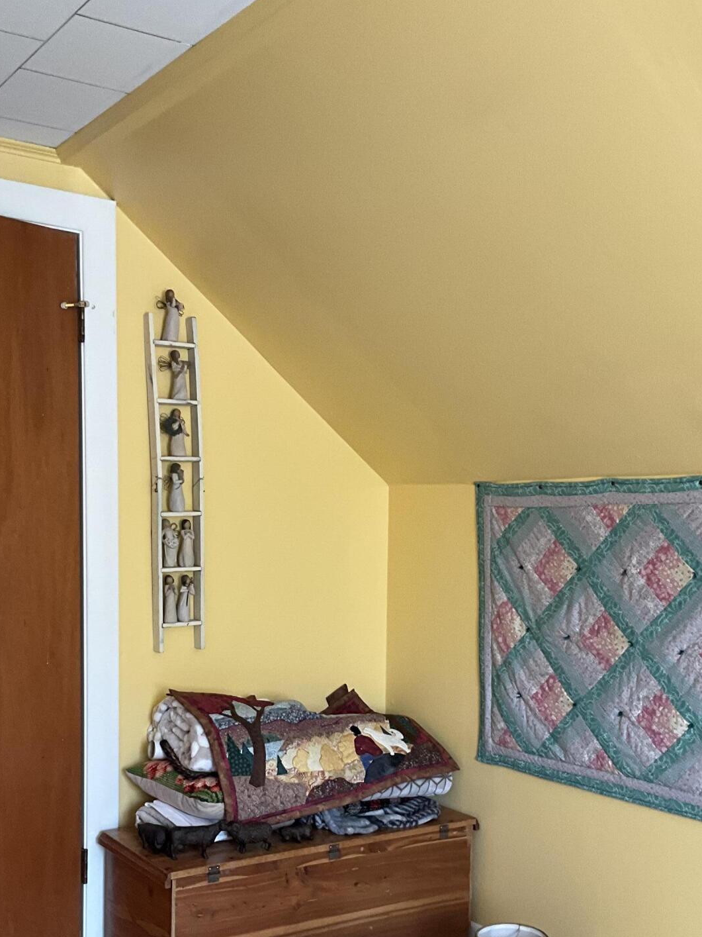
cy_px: 615
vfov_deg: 45.2
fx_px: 1109
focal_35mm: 41
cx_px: 310
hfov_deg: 35.1
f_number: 1.8
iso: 80
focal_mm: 3
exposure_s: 1/60
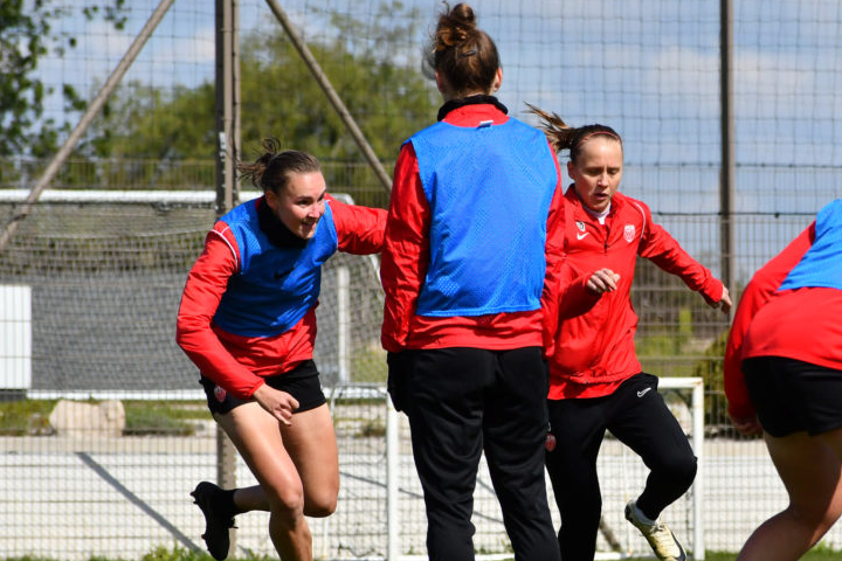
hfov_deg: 5.2
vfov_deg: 3.5
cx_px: 570
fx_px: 9215
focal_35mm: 394
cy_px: 358
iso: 800
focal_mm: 185
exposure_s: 1/5000
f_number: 9
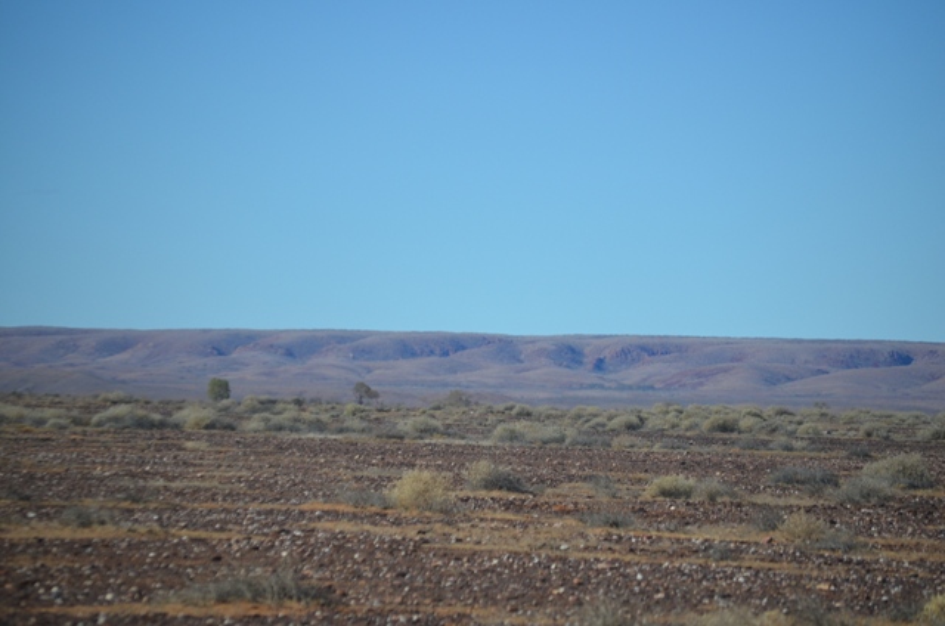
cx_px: 472
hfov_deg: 10.2
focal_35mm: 202
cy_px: 313
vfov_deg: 6.8
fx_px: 5305
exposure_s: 1/1600
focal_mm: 135
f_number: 5
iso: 400
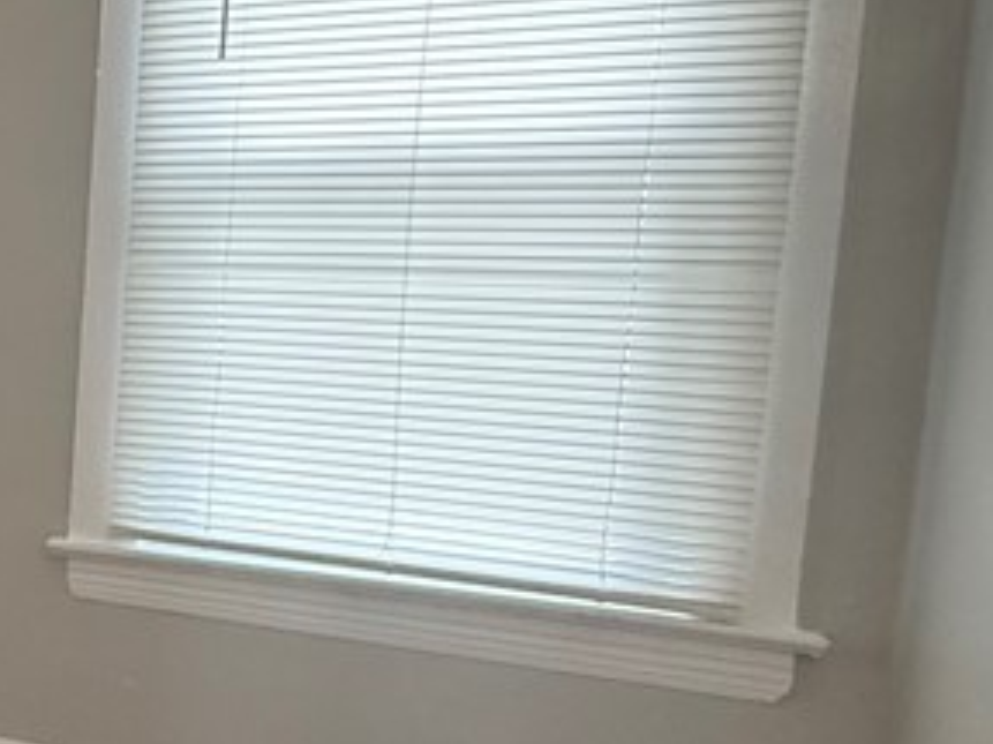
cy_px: 415
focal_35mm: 50
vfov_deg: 29.1
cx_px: -630
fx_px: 1434
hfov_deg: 24.8
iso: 640
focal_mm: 2.22
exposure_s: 1/120
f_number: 2.2
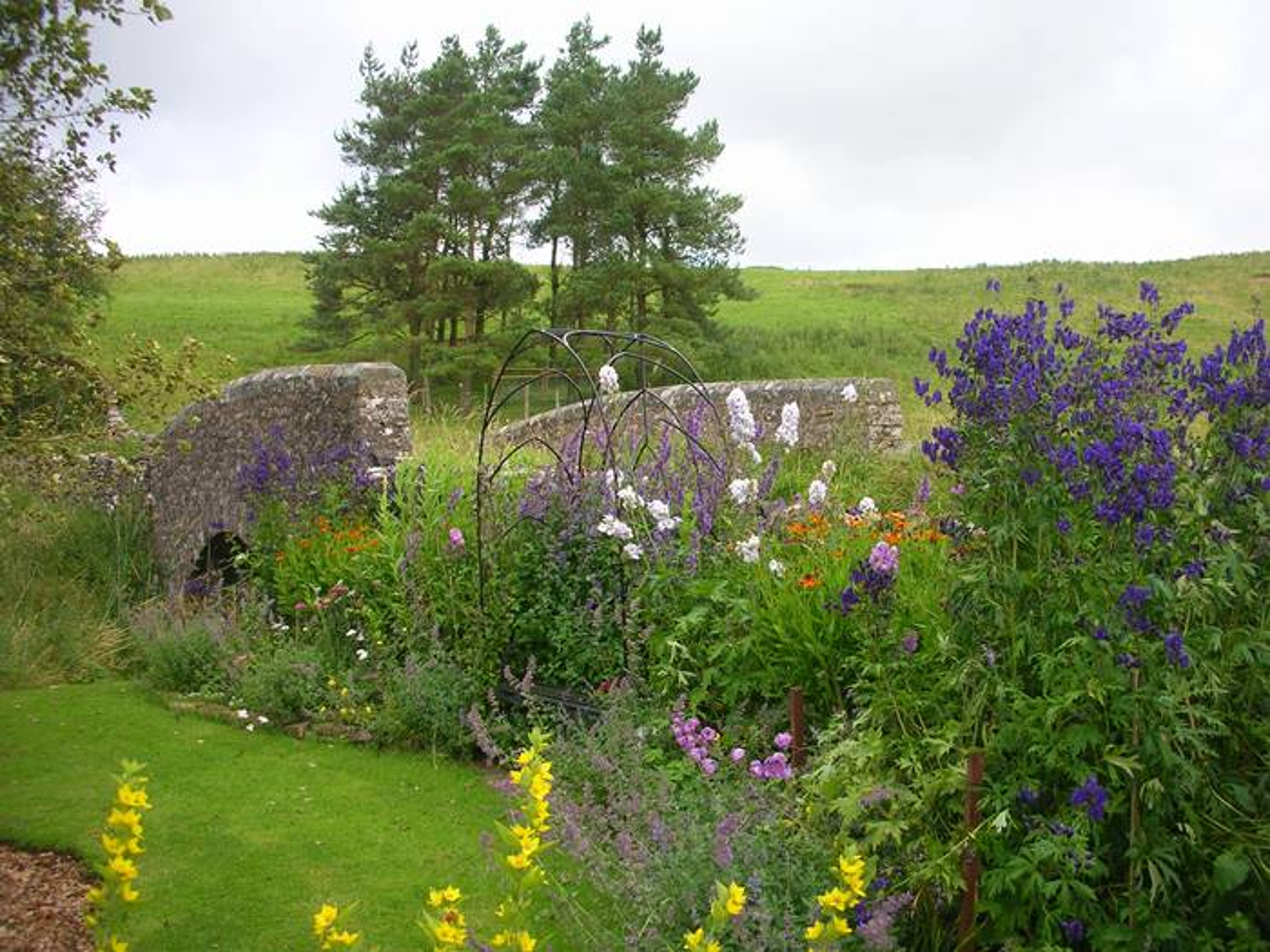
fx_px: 1284
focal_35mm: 35
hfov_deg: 52.6
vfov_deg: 40.7
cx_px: 635
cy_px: 476
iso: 50
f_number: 3
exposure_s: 1/189
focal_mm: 5.8
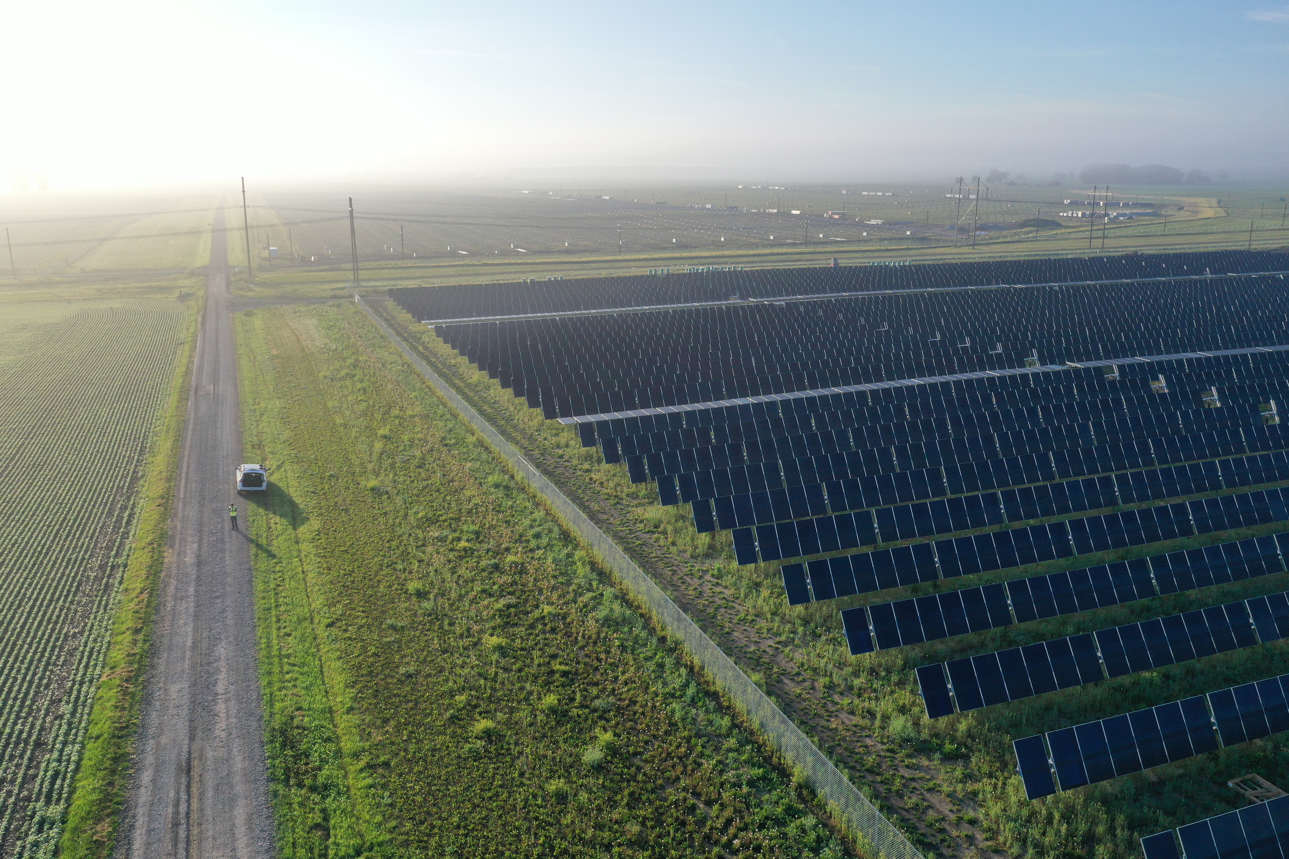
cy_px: 430
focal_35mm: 28
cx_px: 644
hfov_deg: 65.5
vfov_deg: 46.4
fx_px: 1002
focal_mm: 10.26
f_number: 5.6
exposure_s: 1/500
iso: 100
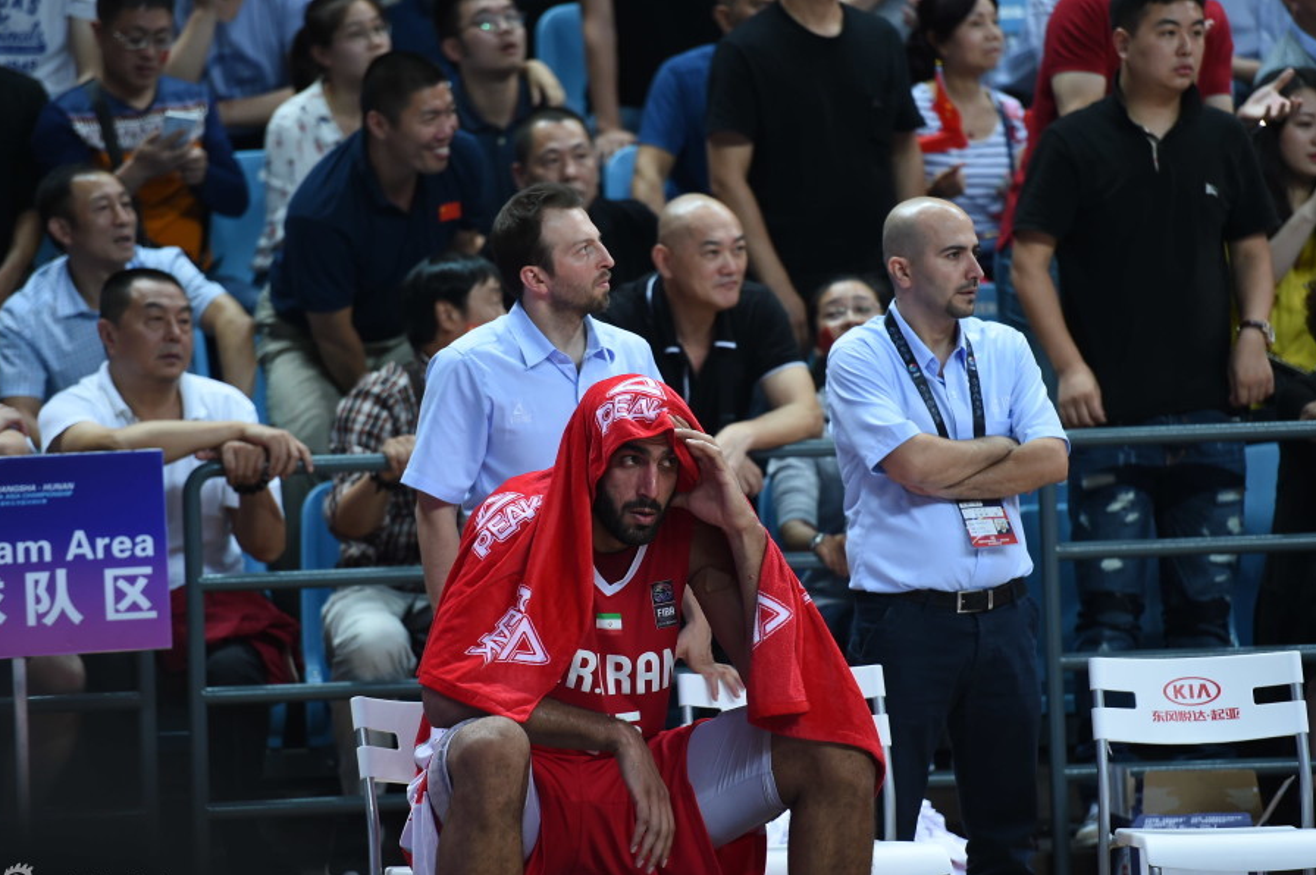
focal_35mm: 212
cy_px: 451
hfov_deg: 9.7
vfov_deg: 6.5
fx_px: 7744
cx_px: 682
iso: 2000
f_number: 2.8
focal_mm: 200
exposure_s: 1/1250
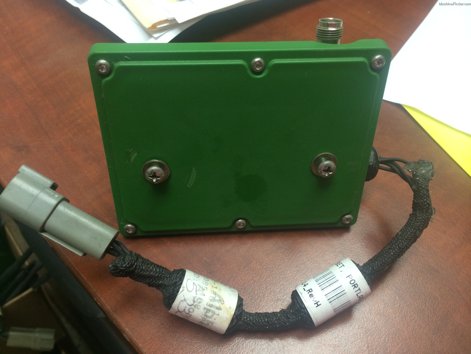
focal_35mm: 30
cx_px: 236
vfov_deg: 46.8
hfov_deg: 60.0
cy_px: 177
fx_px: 408
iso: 160
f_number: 2.2
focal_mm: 4.12
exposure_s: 1/30
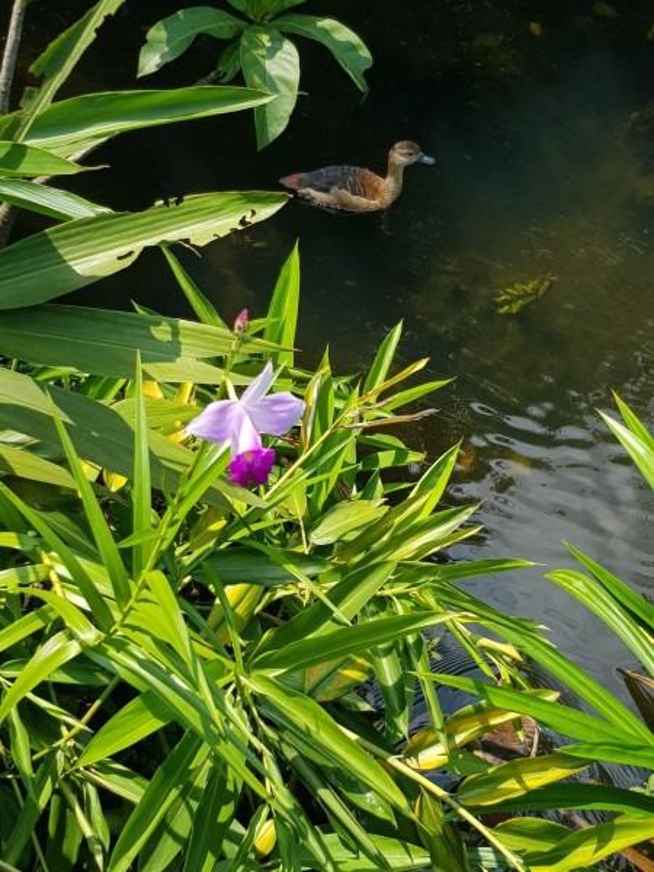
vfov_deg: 67.3
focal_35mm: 26
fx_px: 655
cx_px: 327
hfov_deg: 53.1
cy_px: 436
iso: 40
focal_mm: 4.2
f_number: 1.7
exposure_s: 1/974
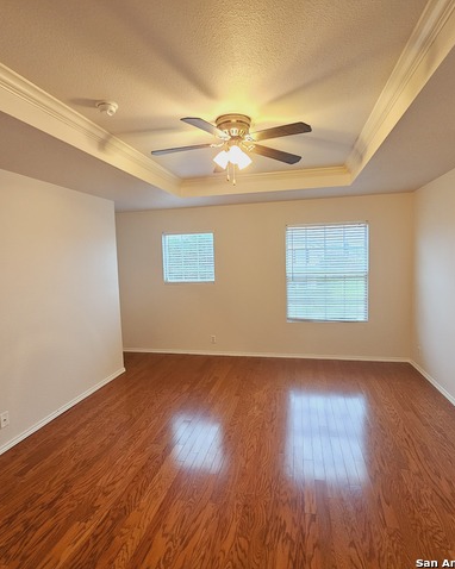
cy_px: 284
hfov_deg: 76.9
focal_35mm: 17
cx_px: 229
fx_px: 286
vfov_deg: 89.7
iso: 320
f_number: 2.2
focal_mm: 2.2
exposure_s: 1/40
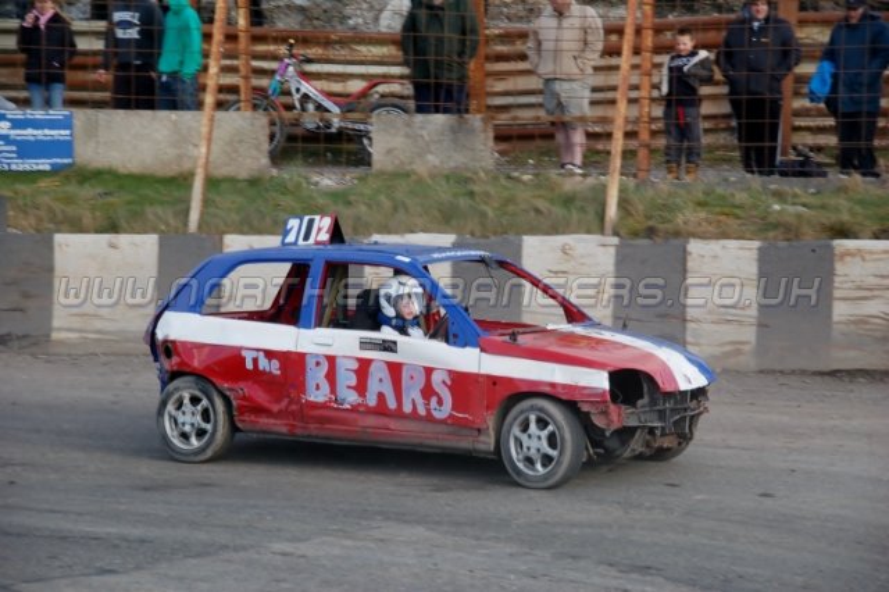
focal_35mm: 117
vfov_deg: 11.7
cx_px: 444
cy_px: 296
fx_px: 2888
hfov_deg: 17.5
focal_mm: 78
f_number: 5.6
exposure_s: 1/500
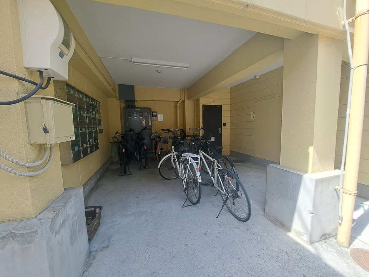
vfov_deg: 89.9
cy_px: 138
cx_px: 184
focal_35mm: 13
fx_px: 139
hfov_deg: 106.2
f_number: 2.2
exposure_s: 1/258
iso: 50
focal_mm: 1.74
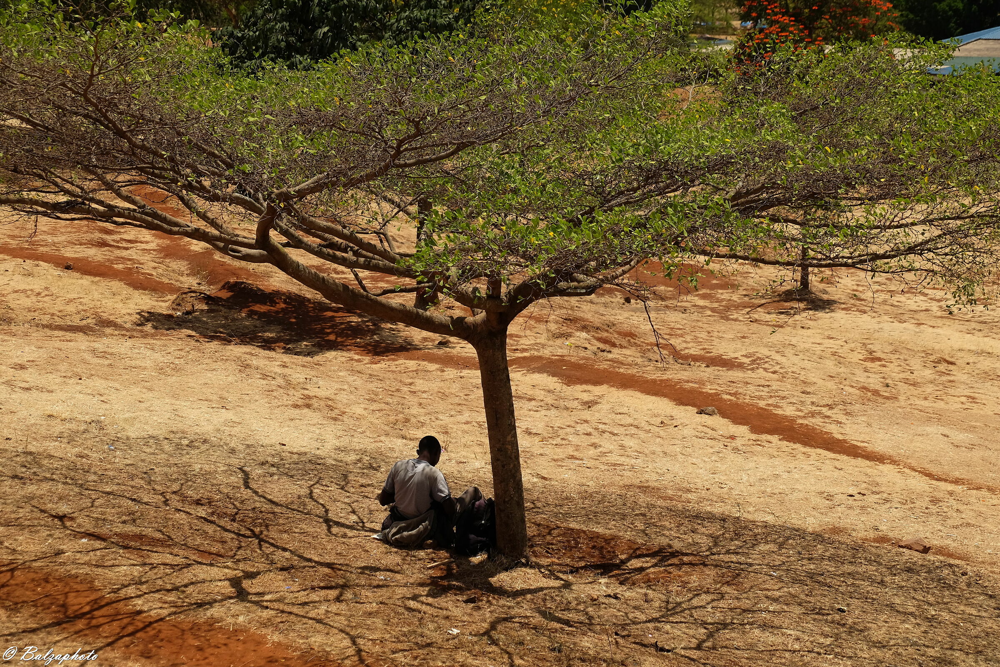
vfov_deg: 23.4
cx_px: 500
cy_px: 334
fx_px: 1611
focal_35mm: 58
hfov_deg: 34.5
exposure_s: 1/320
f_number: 5.6
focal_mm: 38.9
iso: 200
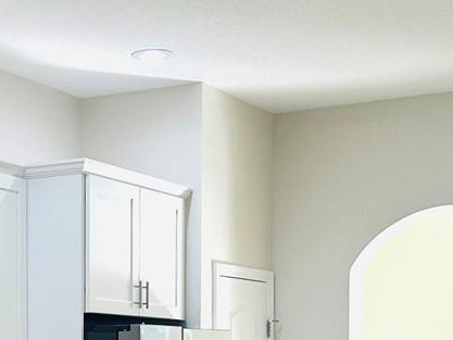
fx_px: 1204
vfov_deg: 15.5
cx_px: 74
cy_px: 399
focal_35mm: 92
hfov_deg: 21.0
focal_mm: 6.86
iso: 80
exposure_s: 1/120
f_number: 1.78
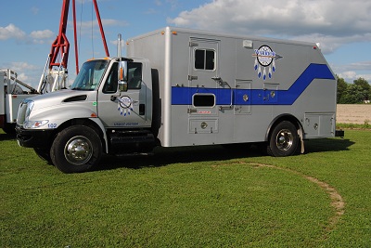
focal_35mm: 39
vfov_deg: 34.2
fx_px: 402
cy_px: 124
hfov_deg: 49.5
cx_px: 186
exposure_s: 1/320
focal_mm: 26
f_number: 9
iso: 100
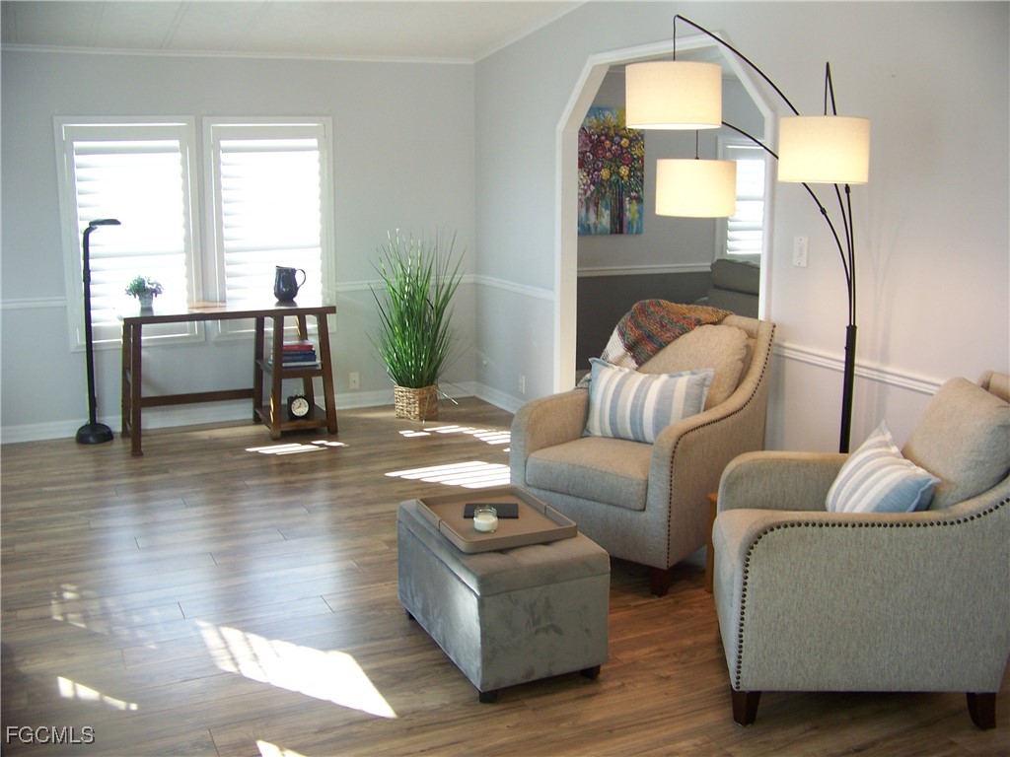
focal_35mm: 36
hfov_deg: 51.4
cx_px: 505
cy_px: 378
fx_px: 1050
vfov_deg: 39.7
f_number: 2.8
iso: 80
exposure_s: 1/30
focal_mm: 5.85
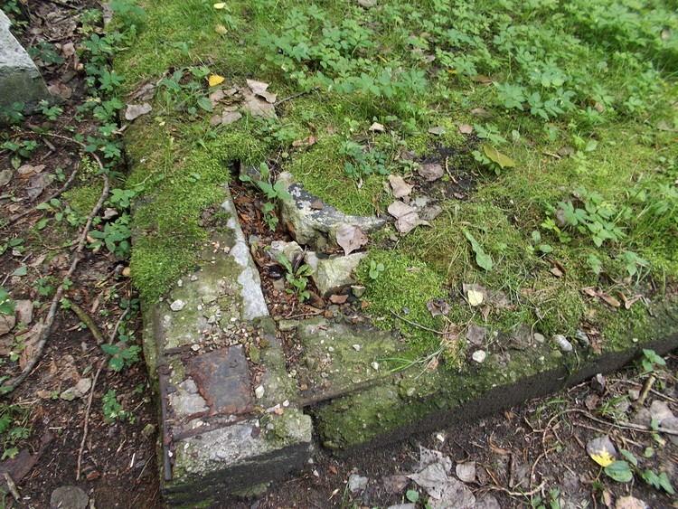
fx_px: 509
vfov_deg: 53.1
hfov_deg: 67.3
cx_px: 339
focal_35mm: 26
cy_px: 254
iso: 100
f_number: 3.2
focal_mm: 4.6
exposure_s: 1/25
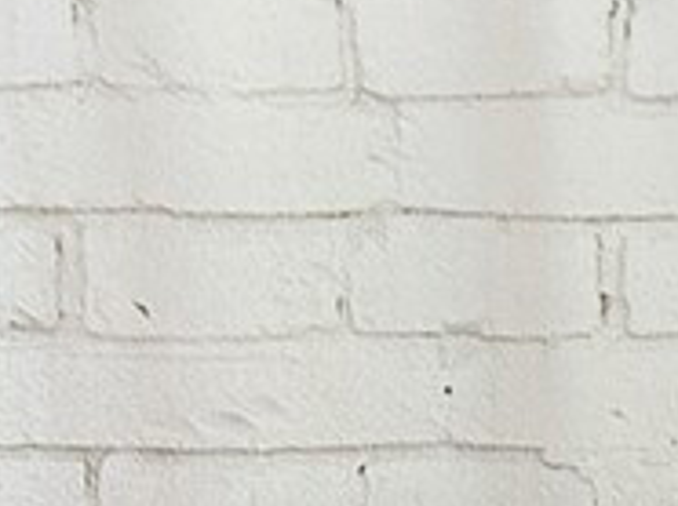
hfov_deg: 13.7
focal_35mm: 138
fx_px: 2699
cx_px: 909
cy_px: 699
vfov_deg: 10.4
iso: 160
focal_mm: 6.86
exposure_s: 1/60
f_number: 1.78
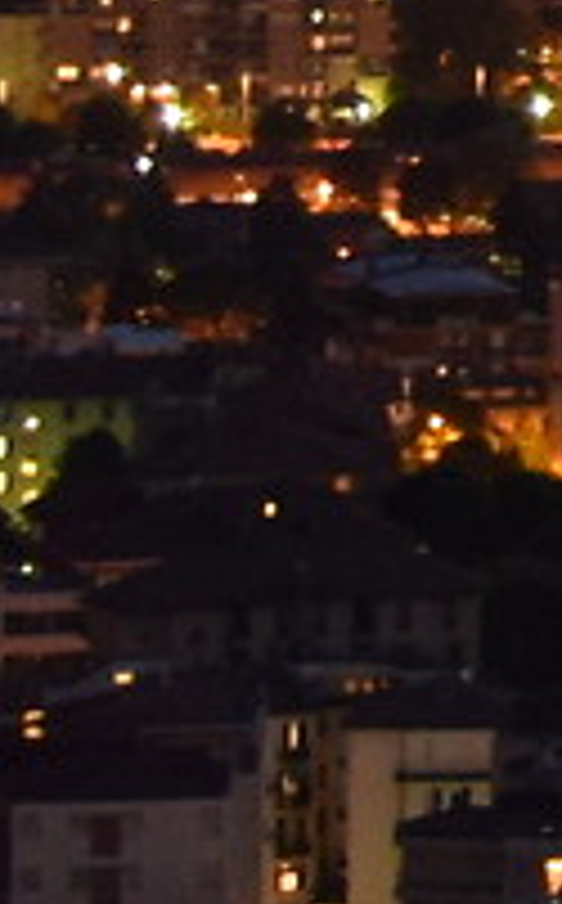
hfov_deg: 2.5
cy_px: -886
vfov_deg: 4.5
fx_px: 11242
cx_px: 4604
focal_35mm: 457
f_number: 5
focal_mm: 25
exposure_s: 1
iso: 800
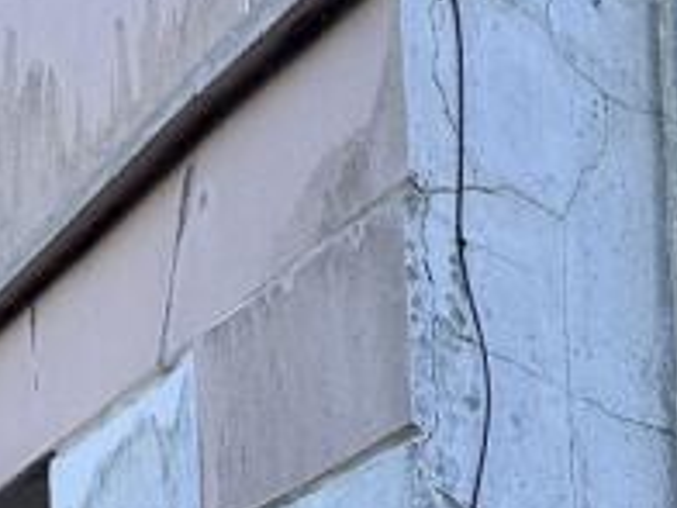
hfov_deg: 21.8
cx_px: 1040
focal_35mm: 73
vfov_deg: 15.3
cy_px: 1082
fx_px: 1428
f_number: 2.2
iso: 40
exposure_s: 1/533
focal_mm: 2.22
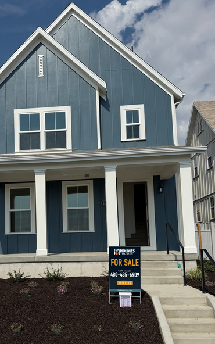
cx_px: 56
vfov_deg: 57.2
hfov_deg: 37.5
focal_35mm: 33
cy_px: 220
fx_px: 309
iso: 80
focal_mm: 6.76
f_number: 1.78
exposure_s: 1/10309
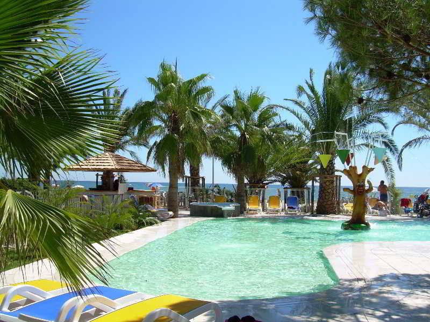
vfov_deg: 37.7
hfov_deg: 49.0
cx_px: 215
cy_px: 161
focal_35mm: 38
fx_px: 472
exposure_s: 1/500
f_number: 4.6
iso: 50
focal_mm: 6.3
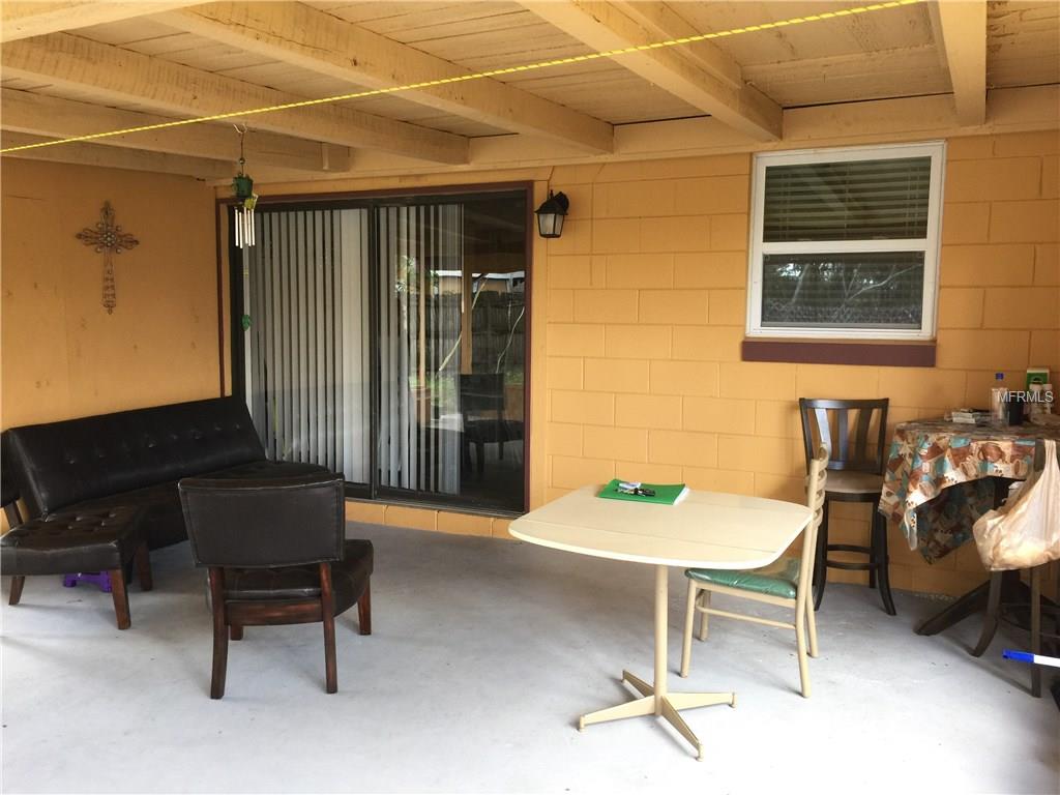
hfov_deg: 61.7
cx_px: 530
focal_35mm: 29
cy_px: 398
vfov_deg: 48.2
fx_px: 888
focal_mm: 4.15
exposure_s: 1/30
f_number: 2.2
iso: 32
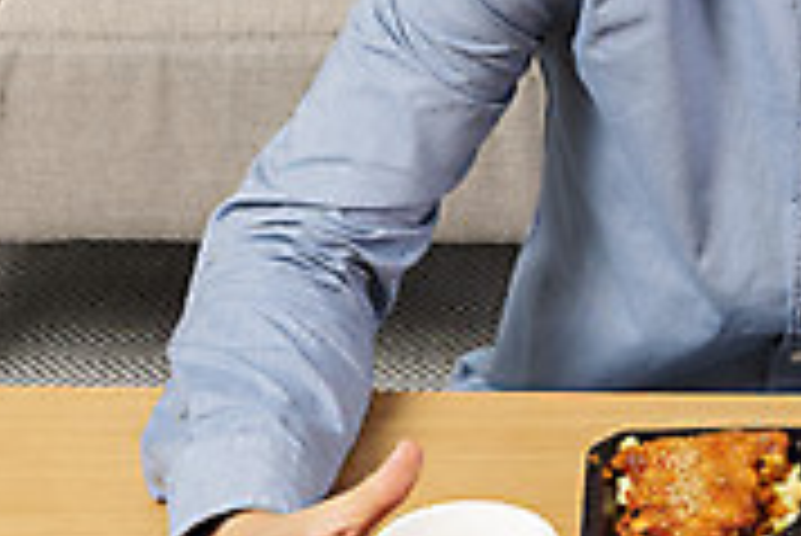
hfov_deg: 10.9
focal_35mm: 185
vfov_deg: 7.4
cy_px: -99
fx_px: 4119
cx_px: 916
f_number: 13
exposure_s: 1/125
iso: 100
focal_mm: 55
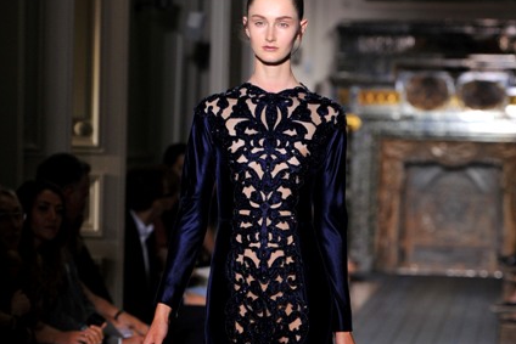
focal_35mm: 175
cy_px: 320
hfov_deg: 11.7
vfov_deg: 7.8
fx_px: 2509
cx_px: 257
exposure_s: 1/640
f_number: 4
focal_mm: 116
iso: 1250
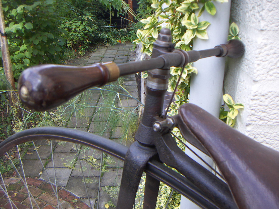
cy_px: 104
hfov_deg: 51.4
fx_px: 290
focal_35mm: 36
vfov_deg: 39.7
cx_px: 140
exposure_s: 1/125
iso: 50
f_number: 2.8
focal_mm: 4.7
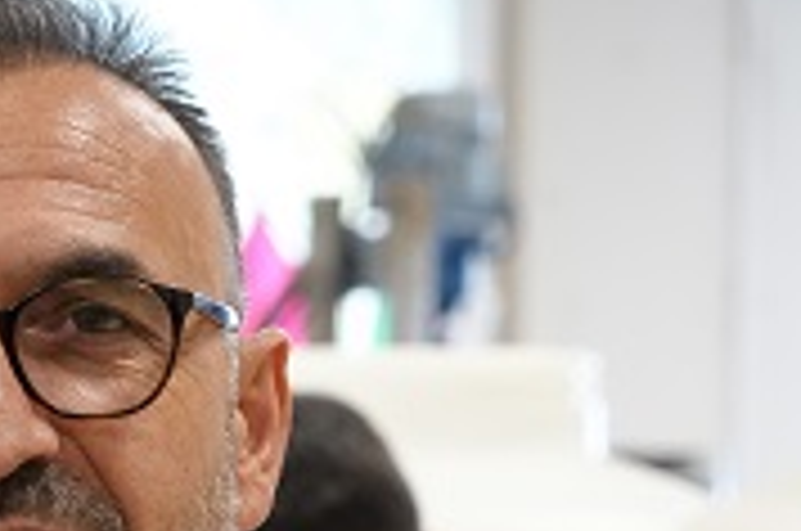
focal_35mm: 169
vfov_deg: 8.0
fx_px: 3753
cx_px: 76
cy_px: 724
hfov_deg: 12.1
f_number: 4
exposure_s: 1/160
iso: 3200
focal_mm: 50
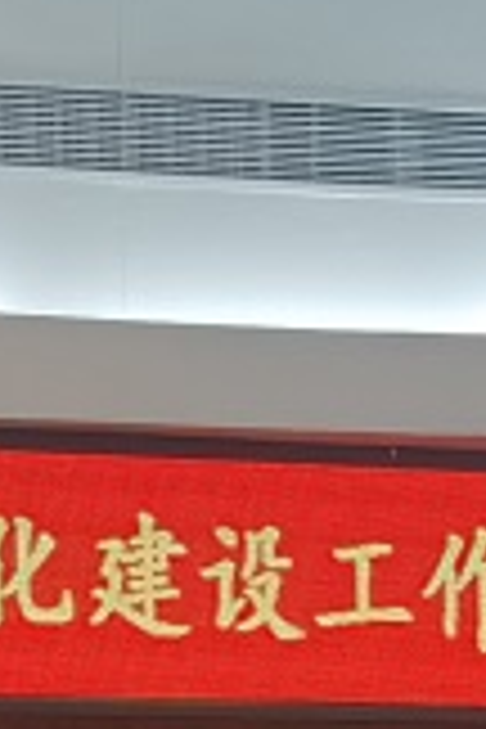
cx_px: 256
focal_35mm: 375
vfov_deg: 5.4
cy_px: 1174
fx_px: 7593
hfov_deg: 3.7
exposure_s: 1/100
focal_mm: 5.56
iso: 80
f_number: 1.6
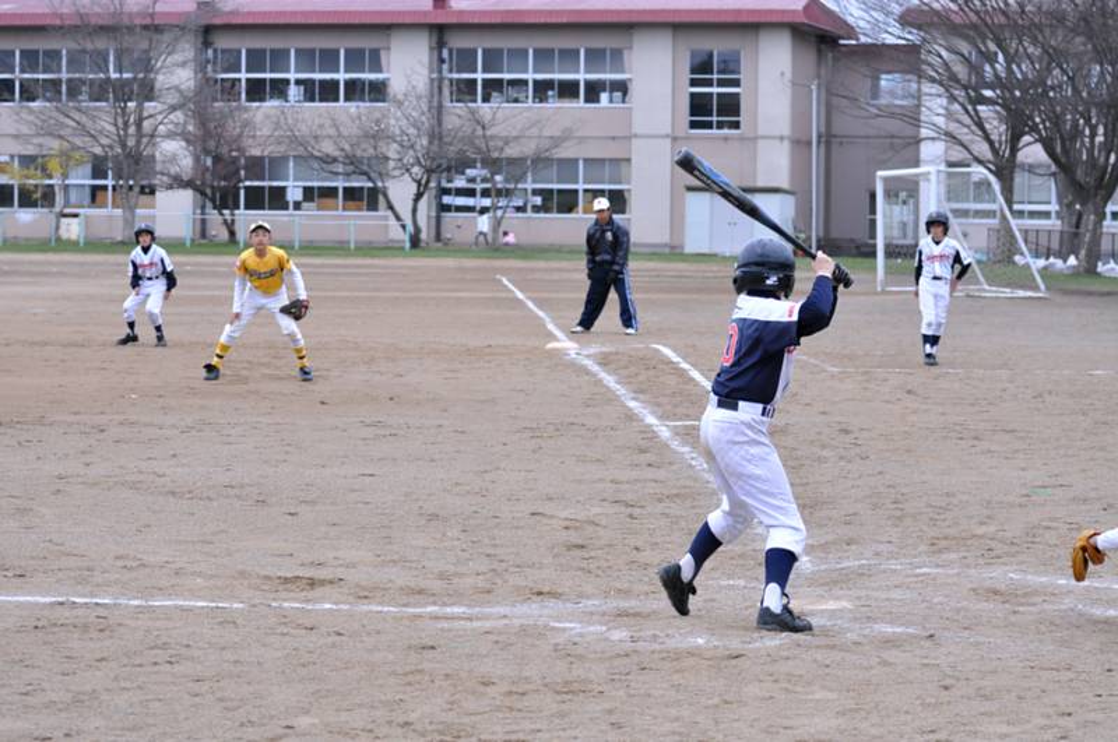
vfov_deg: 13.0
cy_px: 371
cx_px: 559
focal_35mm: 105
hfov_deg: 19.5
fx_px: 3256
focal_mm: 70
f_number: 5
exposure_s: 1/1250
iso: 800
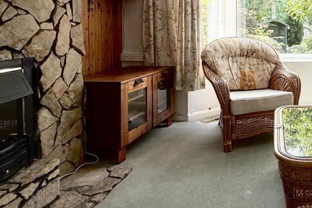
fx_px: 269
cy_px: 10
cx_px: 279
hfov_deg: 53.1
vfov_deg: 38.6
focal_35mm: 31
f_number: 2.2
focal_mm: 2.22
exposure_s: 1/166
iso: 64
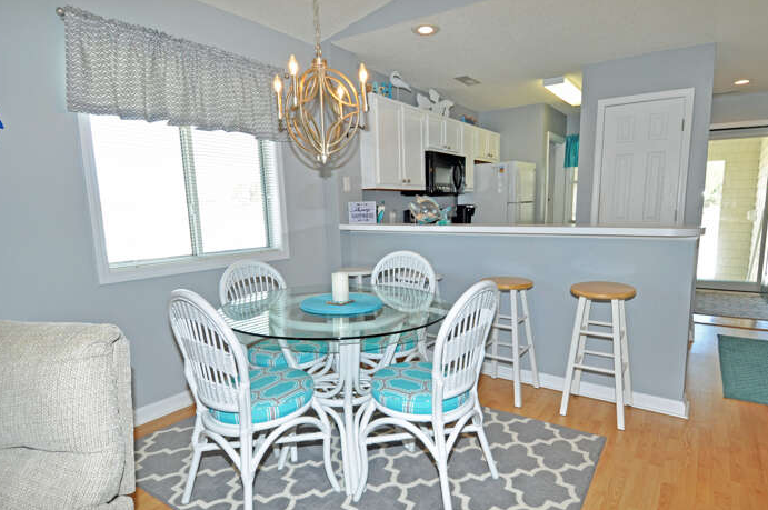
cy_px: 281
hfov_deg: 83.9
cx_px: 411
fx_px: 426
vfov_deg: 61.7
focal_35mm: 20
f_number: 5.6
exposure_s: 1/125
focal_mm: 12
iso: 400
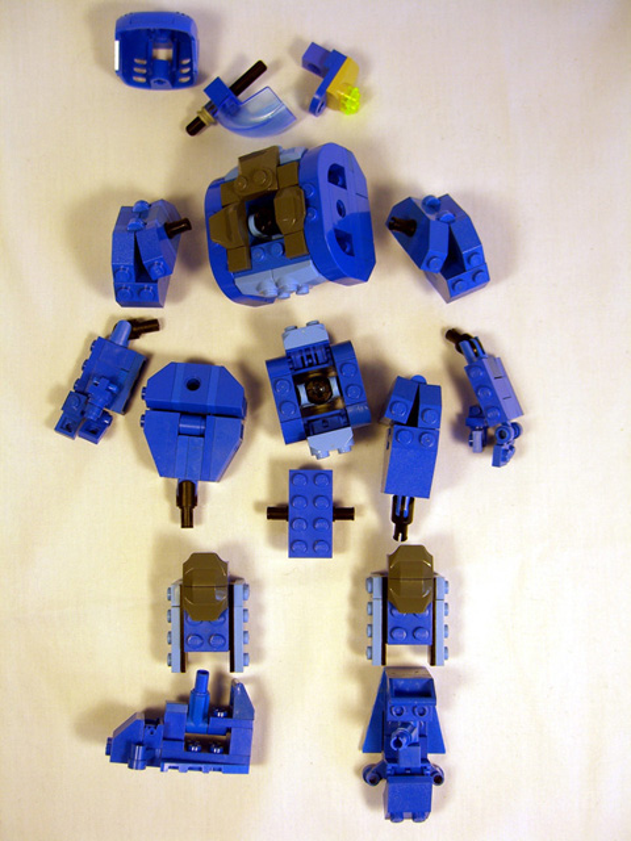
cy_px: 420
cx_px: 316
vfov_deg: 49.0
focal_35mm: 38
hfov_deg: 37.7
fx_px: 924
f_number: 2.8
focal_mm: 7.9
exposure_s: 1/80
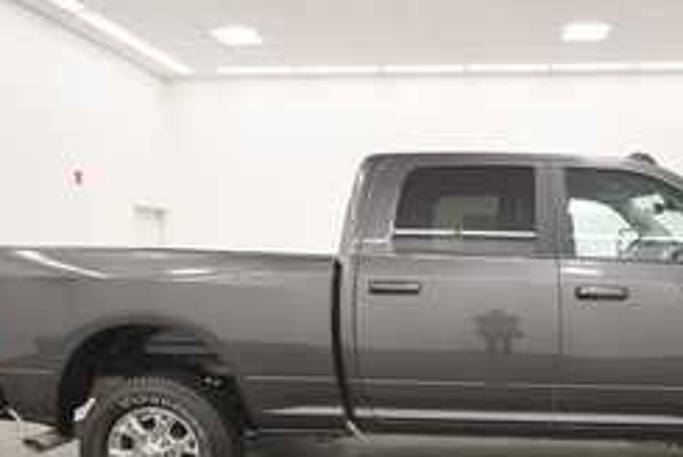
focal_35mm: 31
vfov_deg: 41.1
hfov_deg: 58.1
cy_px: 347
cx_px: 485
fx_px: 589
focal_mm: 13
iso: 800
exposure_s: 1/160
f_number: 5
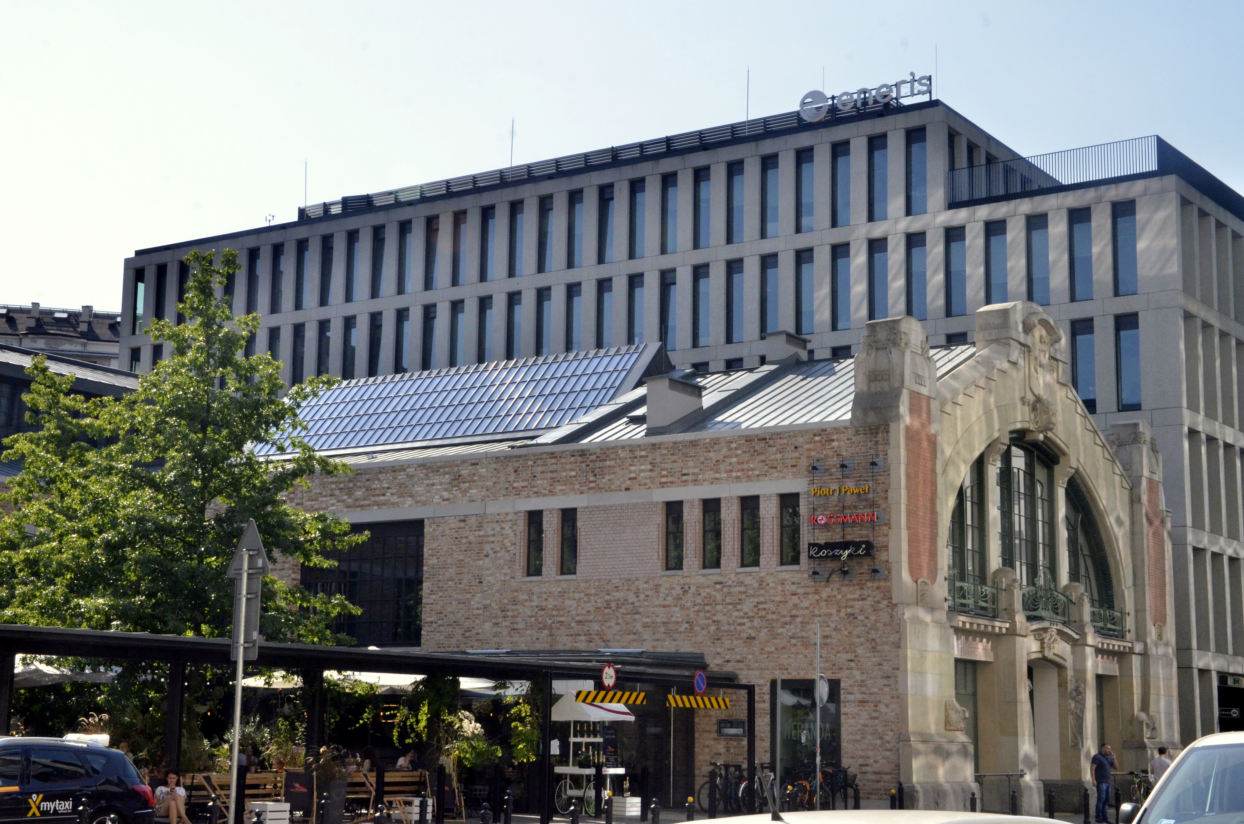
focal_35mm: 54
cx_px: 622
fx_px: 1862
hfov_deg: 36.9
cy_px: 412
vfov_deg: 25.0
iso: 1600
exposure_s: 1/1000
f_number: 16
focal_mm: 36
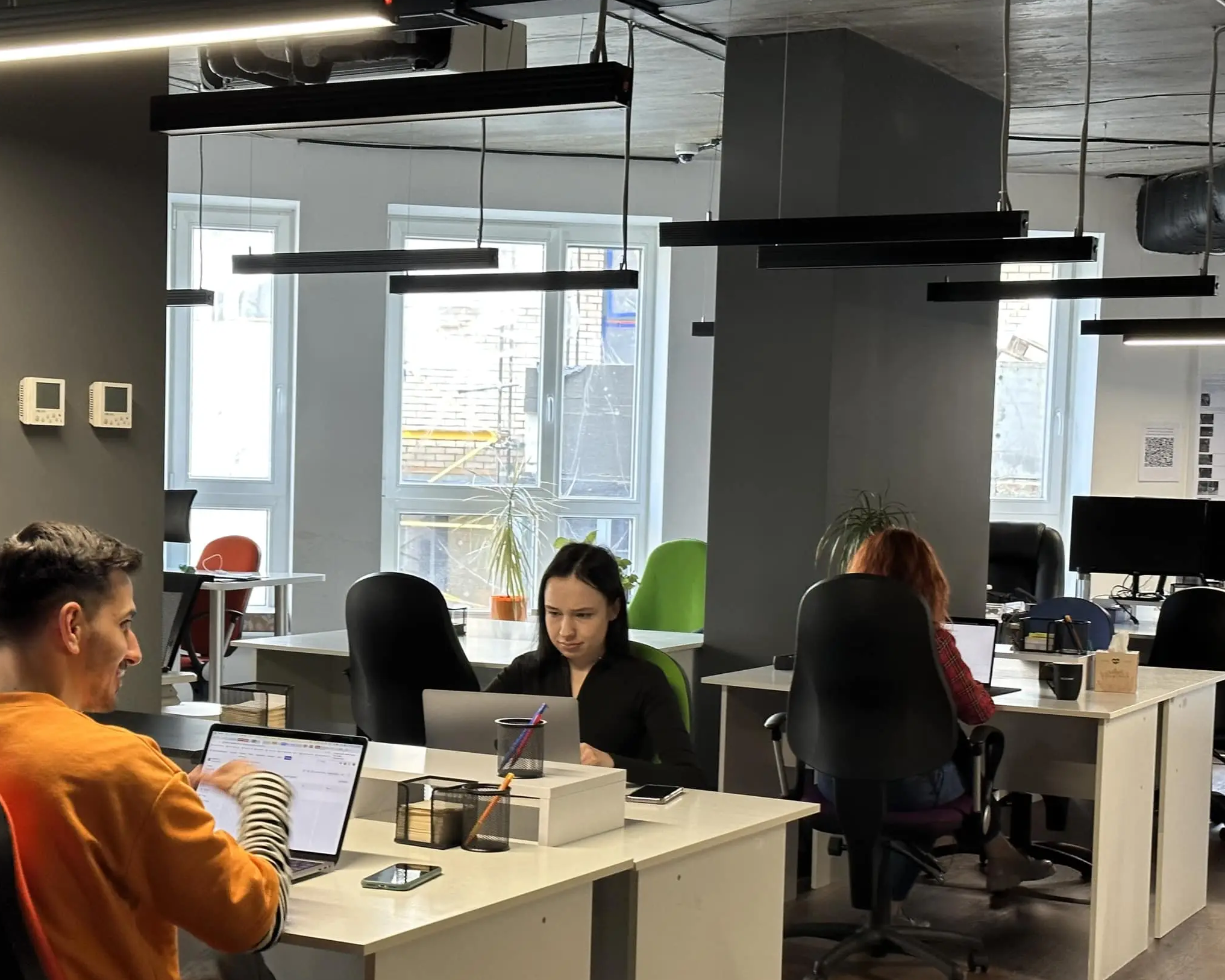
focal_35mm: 59
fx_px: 2139
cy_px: 574
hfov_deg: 31.9
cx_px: 522
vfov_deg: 25.8
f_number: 1.78
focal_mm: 6.86
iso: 100
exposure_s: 1/50
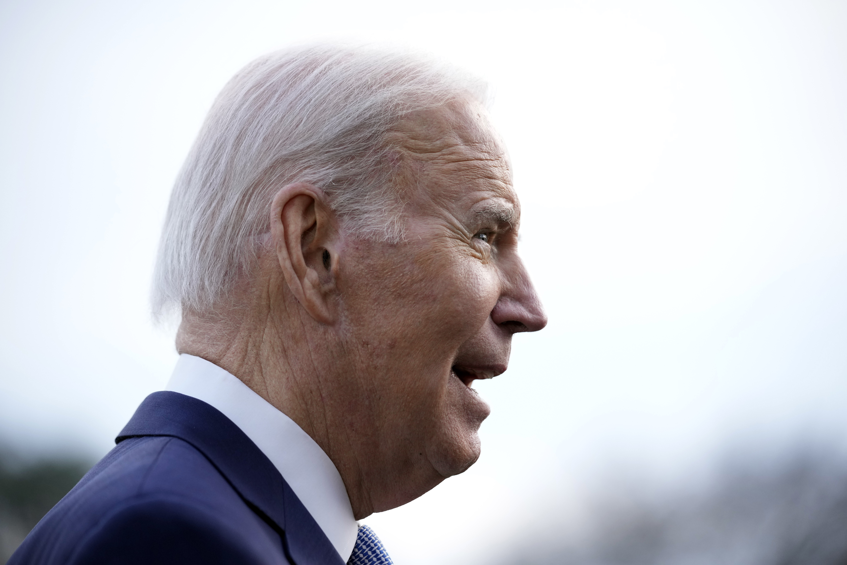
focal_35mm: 134
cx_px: 424
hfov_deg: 15.3
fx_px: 3152
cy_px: 282
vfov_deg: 10.2
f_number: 3.2
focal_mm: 134
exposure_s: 1/800
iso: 1600
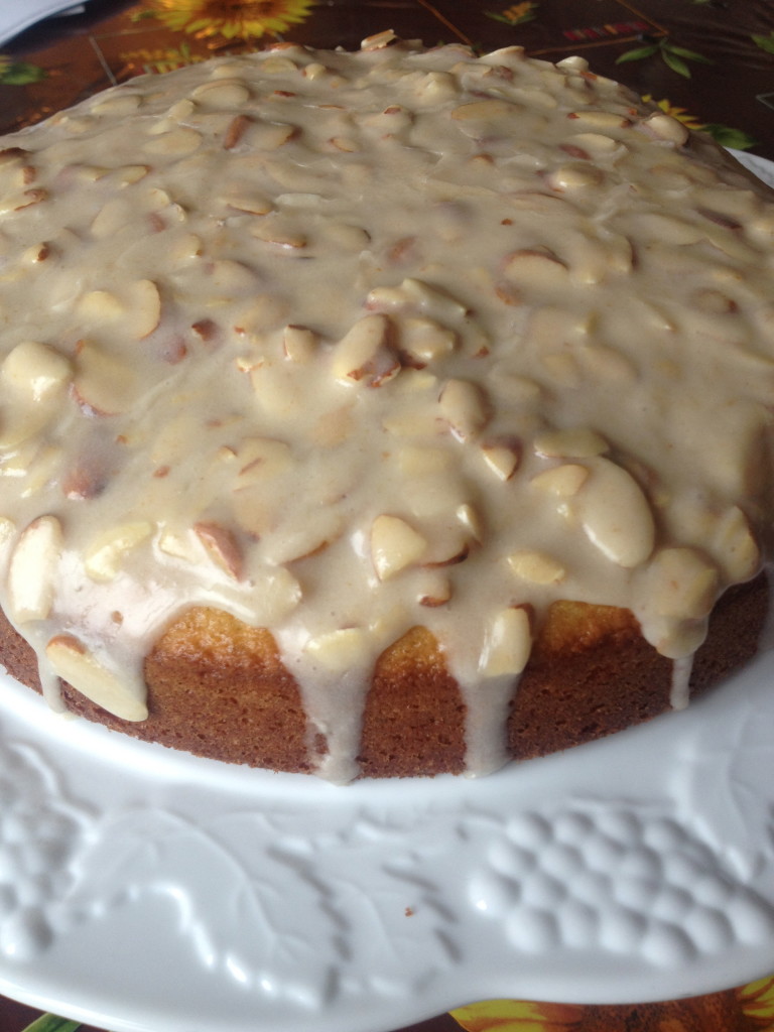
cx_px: 387
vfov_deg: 52.6
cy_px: 516
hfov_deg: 40.7
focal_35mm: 35
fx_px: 1043
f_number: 2.4
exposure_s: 1/60
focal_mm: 4.28
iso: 50
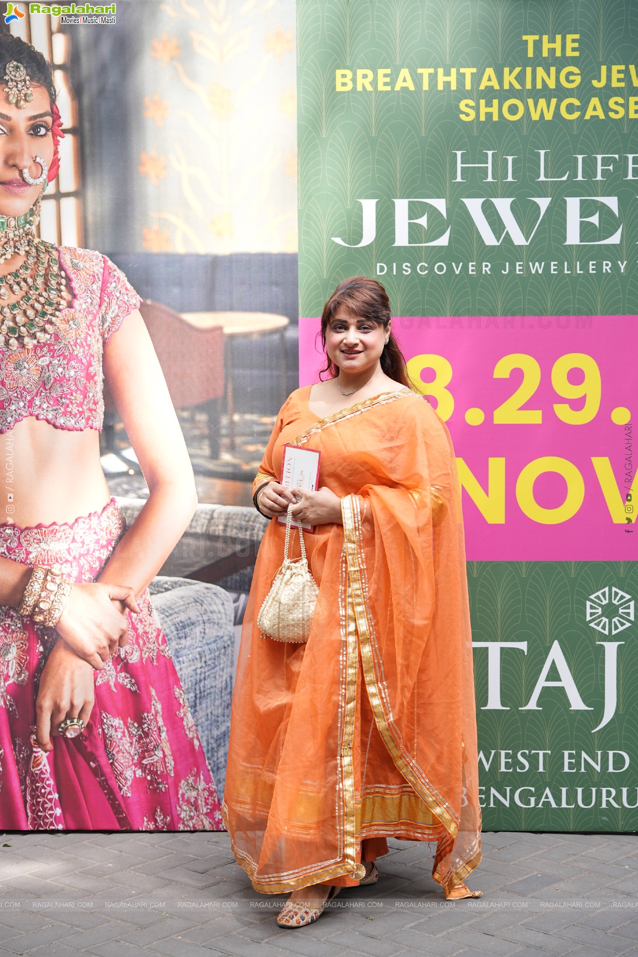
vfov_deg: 32.6
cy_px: 478
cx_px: 319
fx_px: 1635
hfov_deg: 22.1
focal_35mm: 62
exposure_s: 1/125
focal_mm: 61.5
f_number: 4
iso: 250
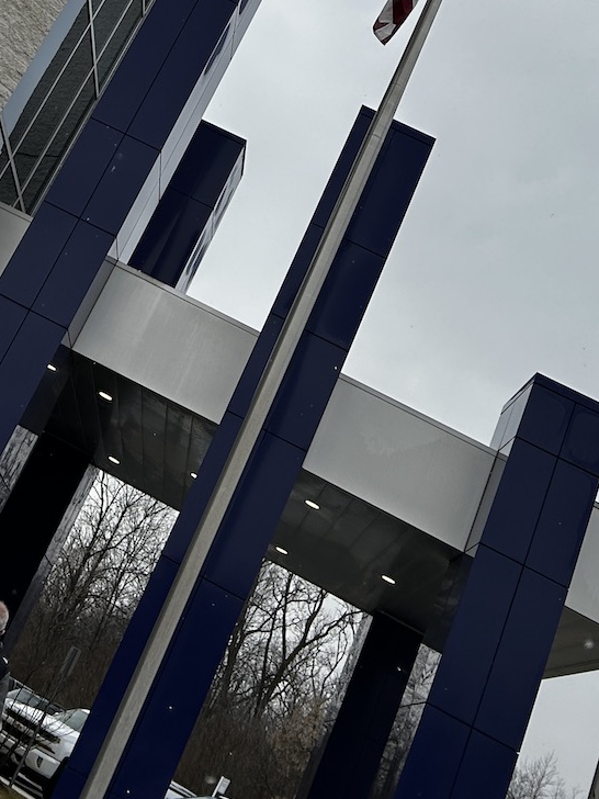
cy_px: -108
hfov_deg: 23.9
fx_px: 1407
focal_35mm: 61
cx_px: 197
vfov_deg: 28.4
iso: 50
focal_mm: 5.7
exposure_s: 1/753
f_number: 1.5
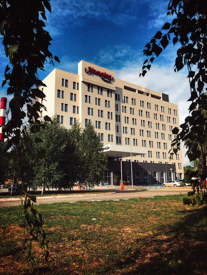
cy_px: 138
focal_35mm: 28
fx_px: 223
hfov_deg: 49.7
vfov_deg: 63.4
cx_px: 104
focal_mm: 3.99
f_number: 1.8
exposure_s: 1/2907
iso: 20
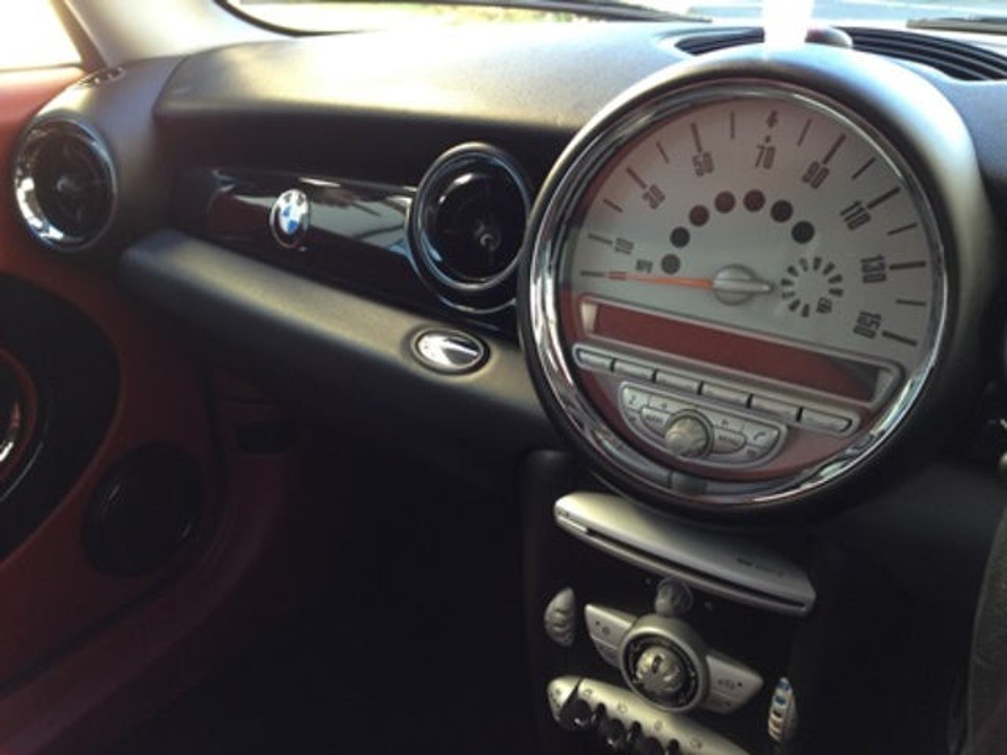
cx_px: 504
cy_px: 378
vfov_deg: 42.9
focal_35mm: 33
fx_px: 960
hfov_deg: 55.4
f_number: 2.4
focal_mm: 4.12
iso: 64
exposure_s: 1/24
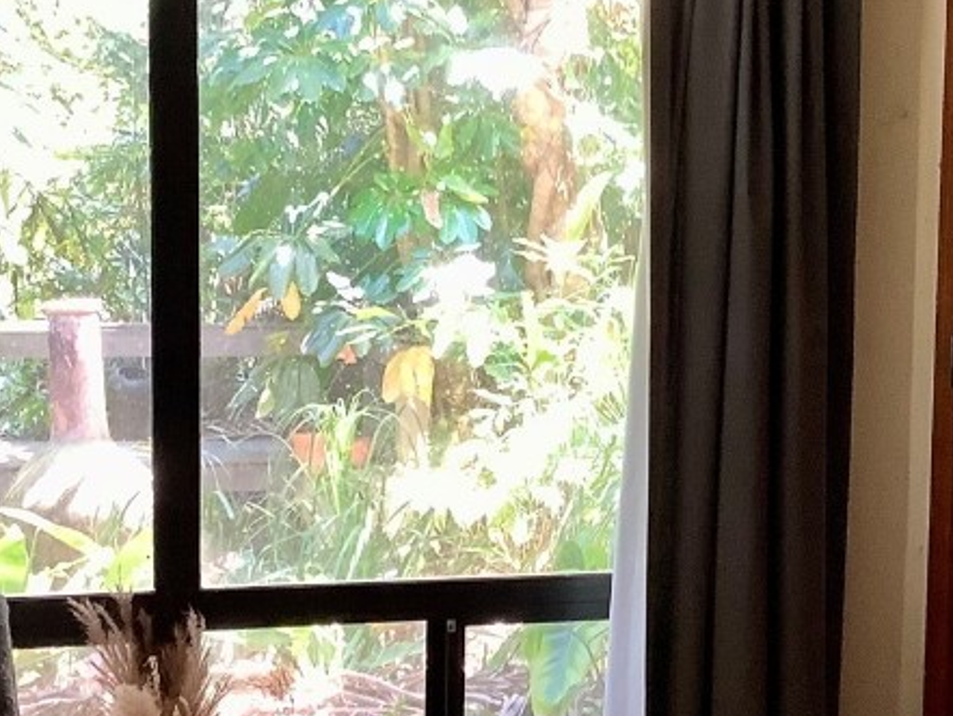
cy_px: 402
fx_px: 1983
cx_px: 683
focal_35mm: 72
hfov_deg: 26.8
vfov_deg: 20.4
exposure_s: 1/60
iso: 160
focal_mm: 3.3
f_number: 2.4
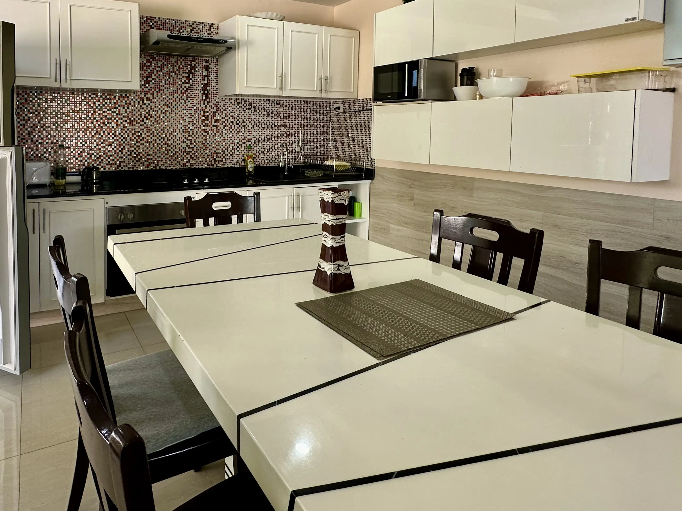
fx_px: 433
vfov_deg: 58.7
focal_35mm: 22
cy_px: 146
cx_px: 230
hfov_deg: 74.2
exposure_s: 1/99
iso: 80
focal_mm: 2.22
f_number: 2.2
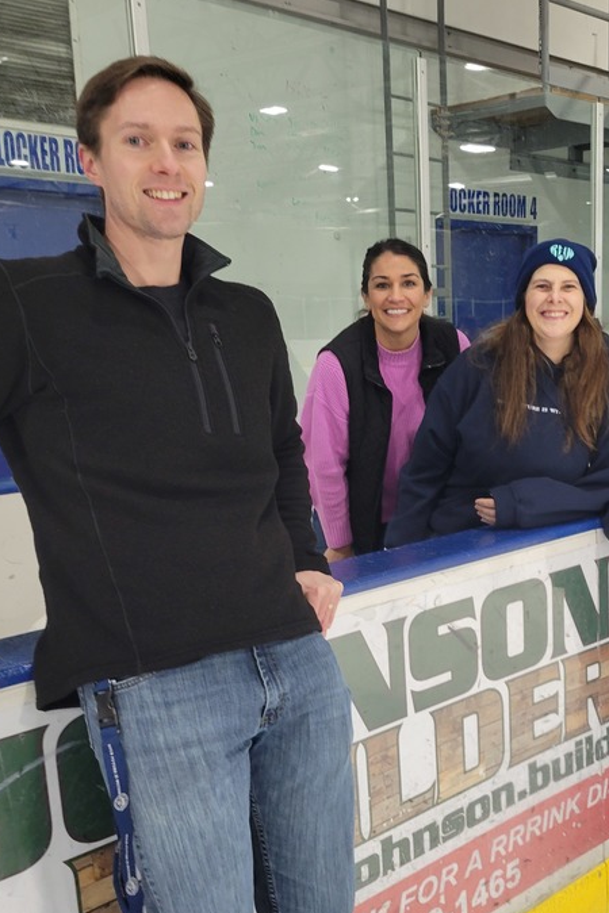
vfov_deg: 47.2
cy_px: 533
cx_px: 479
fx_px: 1040
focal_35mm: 41
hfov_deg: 31.8
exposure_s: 1/60
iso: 200
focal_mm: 5.4
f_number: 1.8
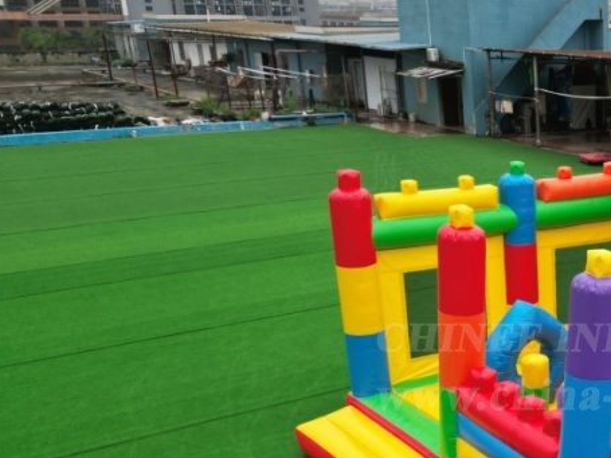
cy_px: 367
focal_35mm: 54
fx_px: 953
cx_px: 650
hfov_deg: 32.0
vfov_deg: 26.5
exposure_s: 1/320
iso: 140
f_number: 1.7
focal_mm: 6.72
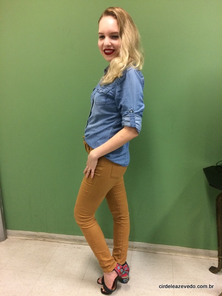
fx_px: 248
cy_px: 148
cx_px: 111
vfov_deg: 61.7
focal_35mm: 29
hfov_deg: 48.2
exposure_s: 1/30
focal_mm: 4.15
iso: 160
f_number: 2.2
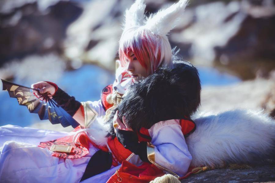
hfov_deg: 10.3
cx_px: 138
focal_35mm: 200
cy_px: 92
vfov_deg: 6.9
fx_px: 1528
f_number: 2.8
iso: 80
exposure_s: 1/1000
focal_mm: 200
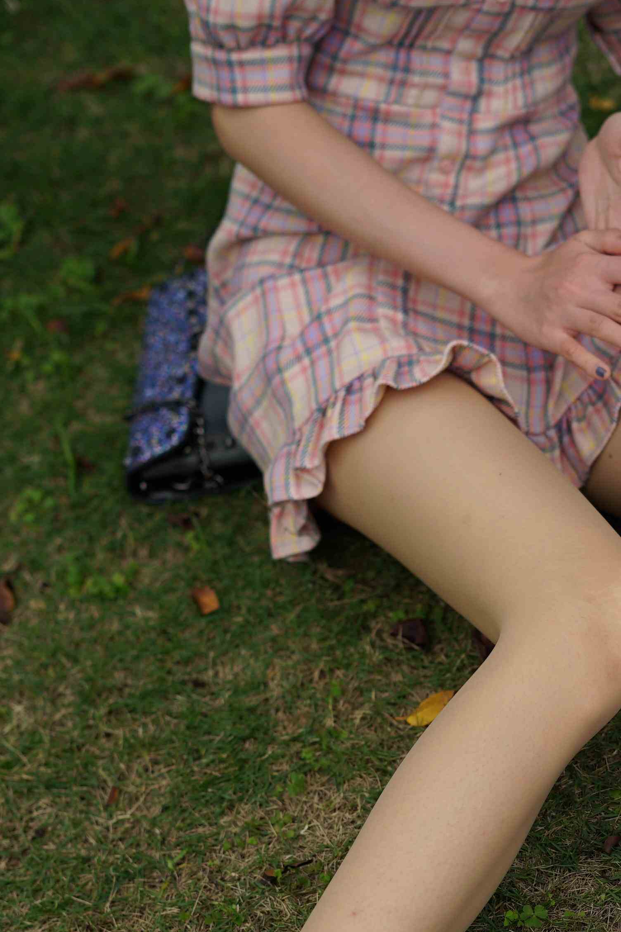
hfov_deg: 14.4
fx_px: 2433
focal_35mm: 94
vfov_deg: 21.4
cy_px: 734
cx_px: 565
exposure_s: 1/1250
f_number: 2.8
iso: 100
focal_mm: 50
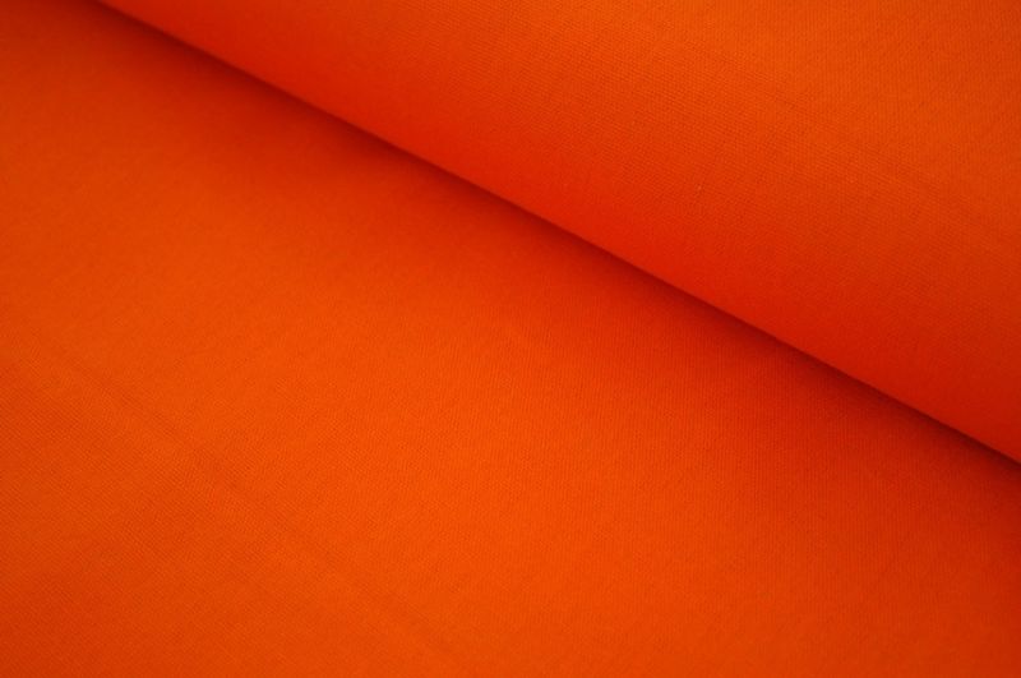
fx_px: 1912
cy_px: 339
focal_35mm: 68
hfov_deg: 29.9
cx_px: 510
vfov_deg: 20.1
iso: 800
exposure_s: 1/50
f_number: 5.3
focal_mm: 45
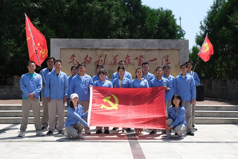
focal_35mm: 54
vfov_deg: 25.1
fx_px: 357
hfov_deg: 36.9
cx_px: 119
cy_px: 80
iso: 200
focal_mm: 35.8
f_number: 5
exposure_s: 1/680
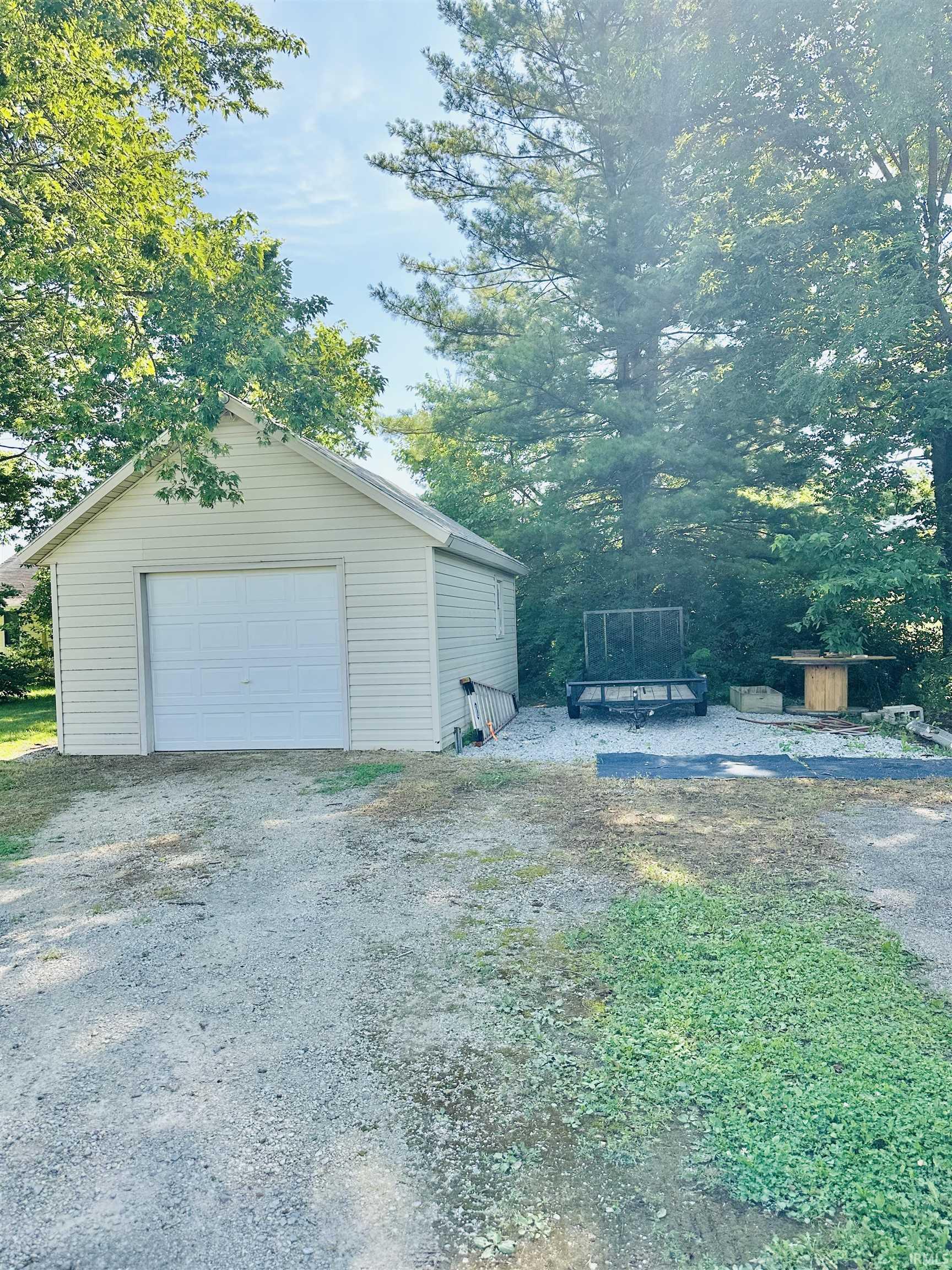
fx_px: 880
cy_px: 635
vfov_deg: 71.6
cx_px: 476
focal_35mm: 24
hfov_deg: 56.8
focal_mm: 6.86
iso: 80
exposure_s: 1/1009
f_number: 1.78
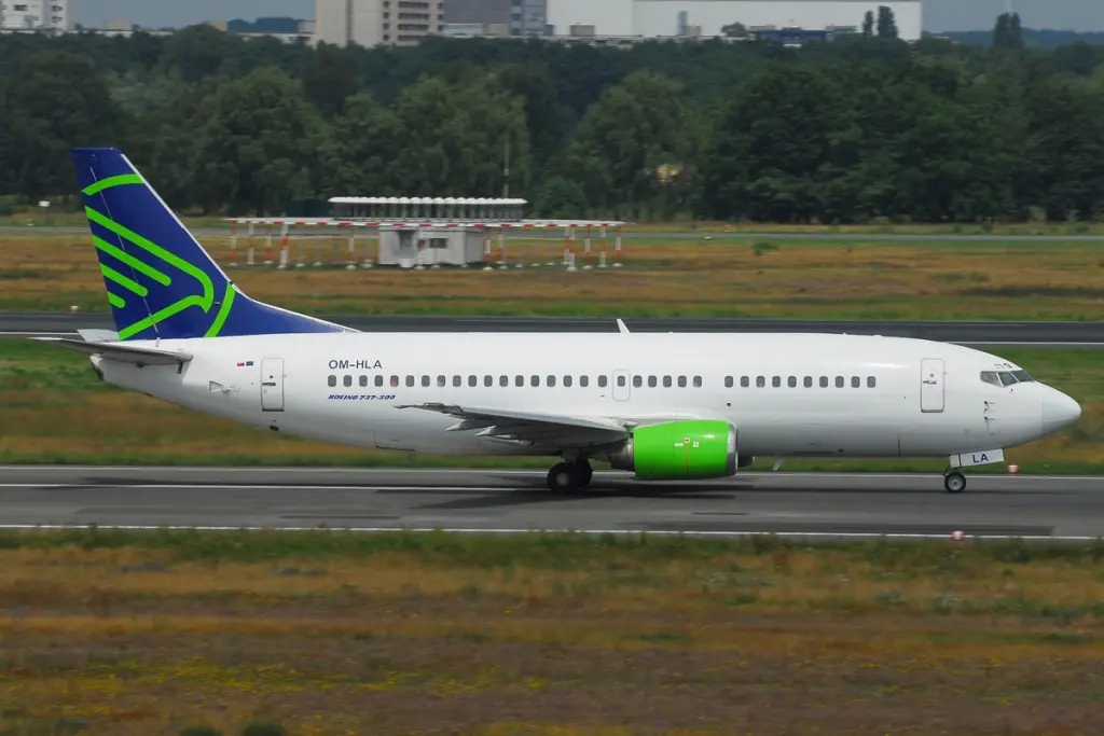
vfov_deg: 5.1
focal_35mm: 270
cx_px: 552
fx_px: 8281
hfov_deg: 7.6
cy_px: 368
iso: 100
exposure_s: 1/400
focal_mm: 180
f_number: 9
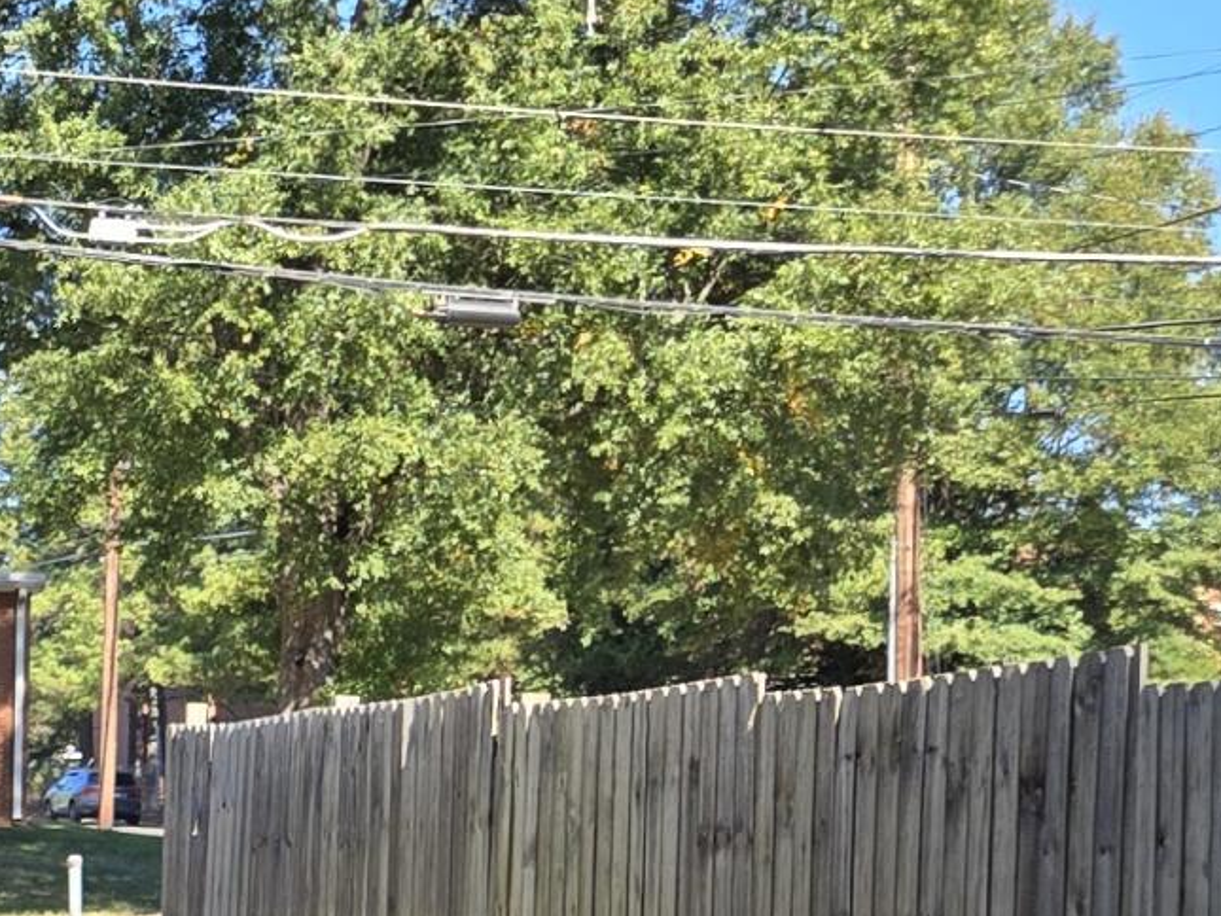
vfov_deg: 13.6
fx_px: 3775
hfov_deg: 15.2
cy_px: 963
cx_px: -1138
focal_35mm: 107
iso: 25
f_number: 1.8
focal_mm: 5.4
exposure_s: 1/603
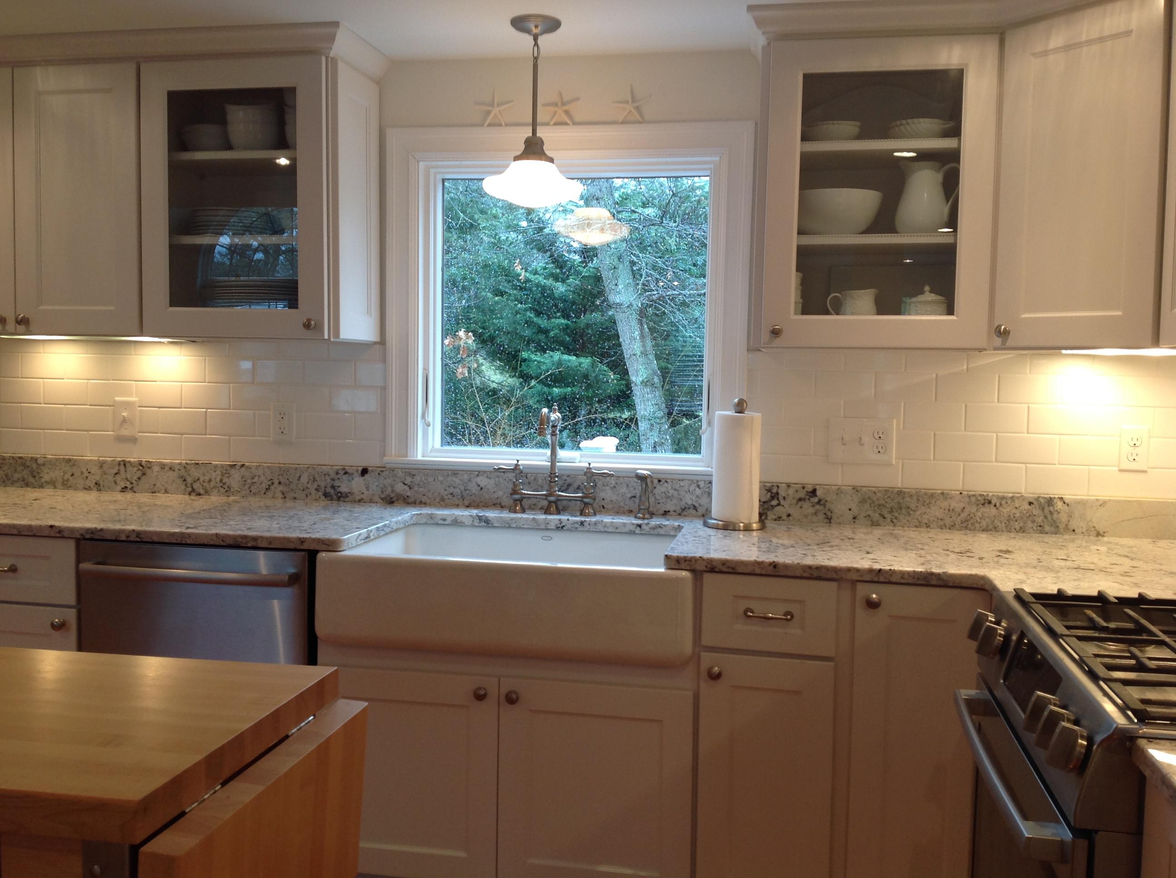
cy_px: 439
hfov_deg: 52.7
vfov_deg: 40.6
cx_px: 588
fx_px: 1187
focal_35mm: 35
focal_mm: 4.28
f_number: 2.4
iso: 50
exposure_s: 1/17
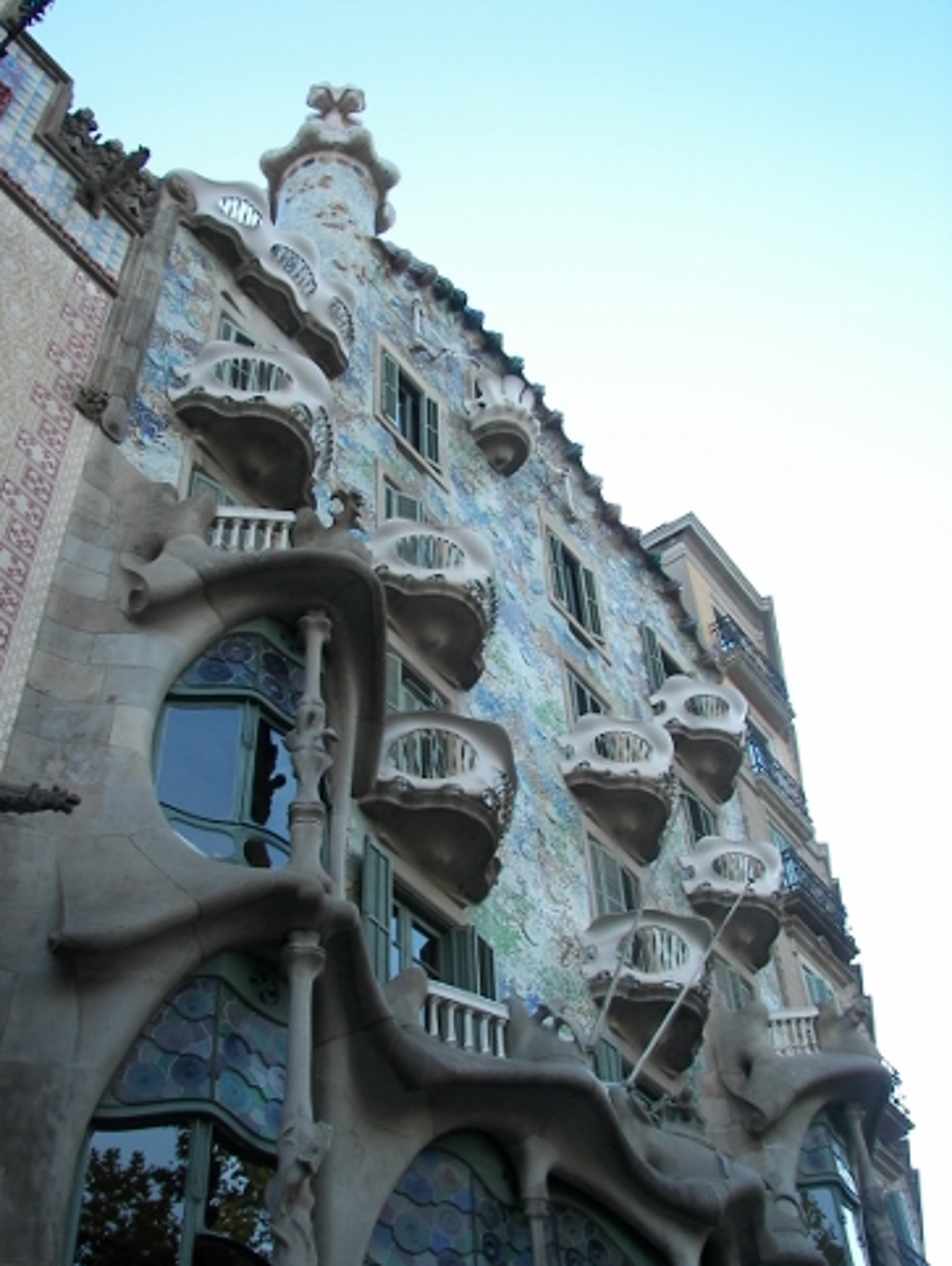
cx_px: 413
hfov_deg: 35.1
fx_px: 1501
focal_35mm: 41
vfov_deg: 45.7
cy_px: 705
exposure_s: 1/200
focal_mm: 6
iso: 50
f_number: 2.8
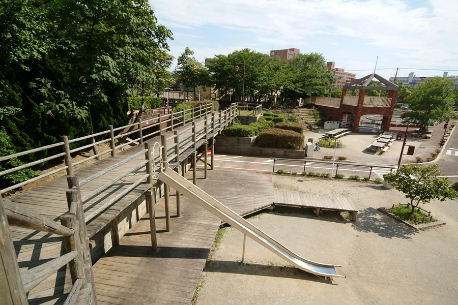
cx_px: 229
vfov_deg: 72.1
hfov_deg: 95.0
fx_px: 210
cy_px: 152
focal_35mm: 16
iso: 100
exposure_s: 1/180
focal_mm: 11
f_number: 6.7
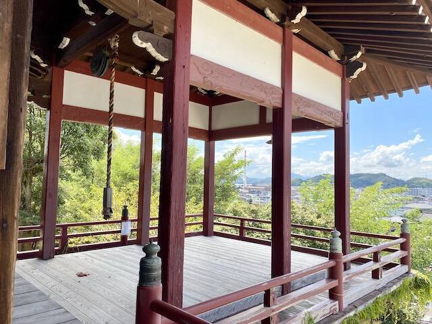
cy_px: 162
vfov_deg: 53.1
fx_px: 324
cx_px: 216
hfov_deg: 67.3
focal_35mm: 26
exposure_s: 1/738
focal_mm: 4.25
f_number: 1.8
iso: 32
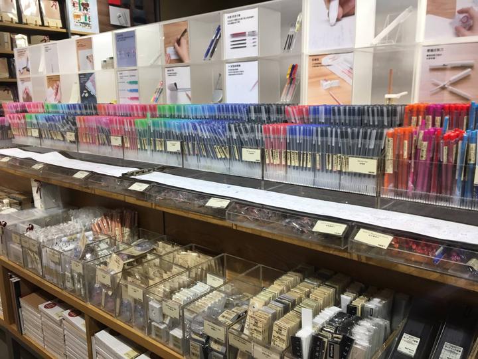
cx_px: 239
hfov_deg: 61.7
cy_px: 180
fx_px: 400
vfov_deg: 48.2
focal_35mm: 29
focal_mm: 4.15
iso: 25
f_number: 2.2
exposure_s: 1/33
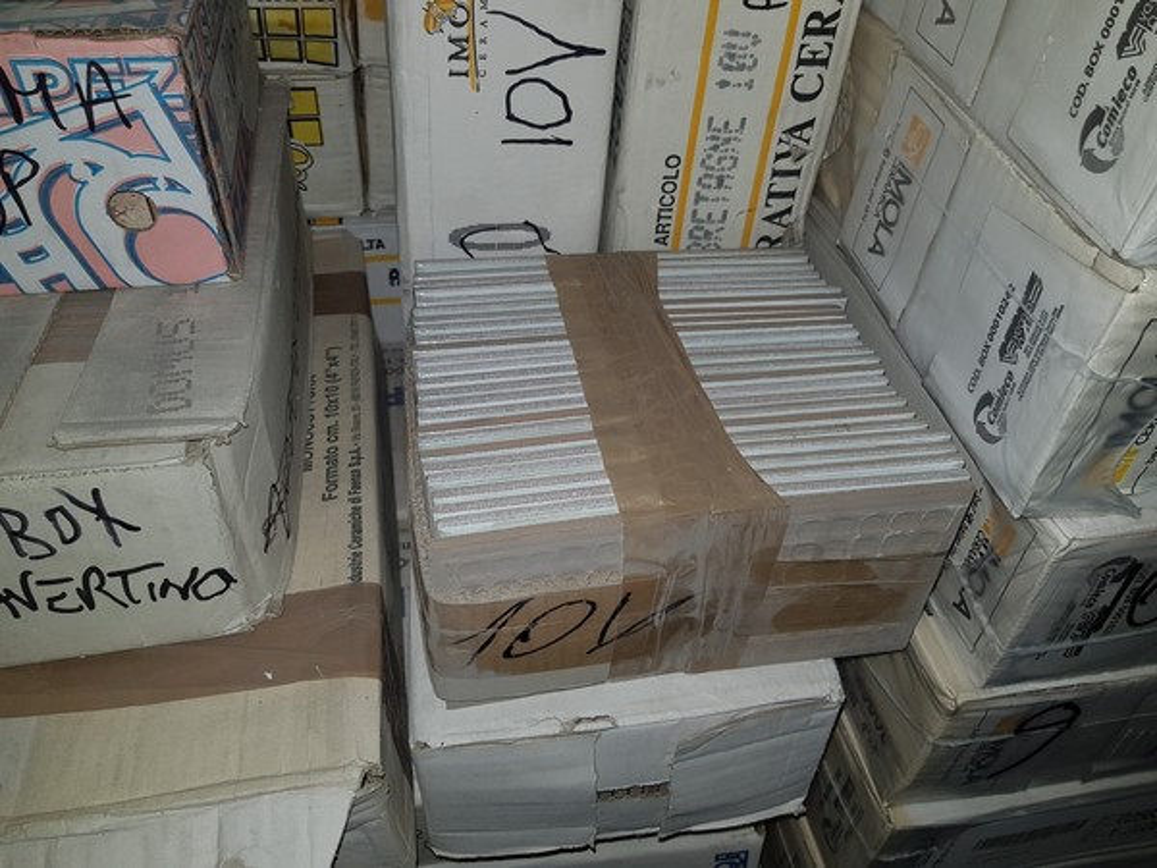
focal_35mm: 26
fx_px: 869
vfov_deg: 53.1
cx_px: 578
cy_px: 434
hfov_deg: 67.3
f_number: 1.7
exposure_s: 1/100
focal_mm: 4.2
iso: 50
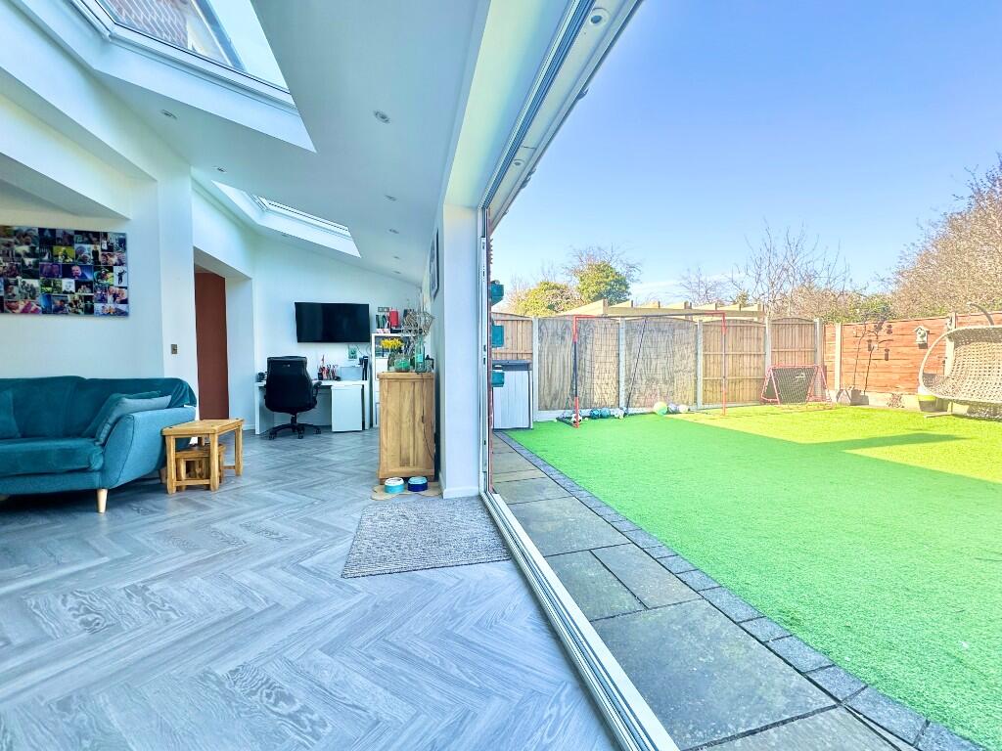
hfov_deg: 102.1
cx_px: 501
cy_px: 376
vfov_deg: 85.7
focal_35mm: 14
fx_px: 405
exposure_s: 1/278
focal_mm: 2.22
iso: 40
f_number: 2.2
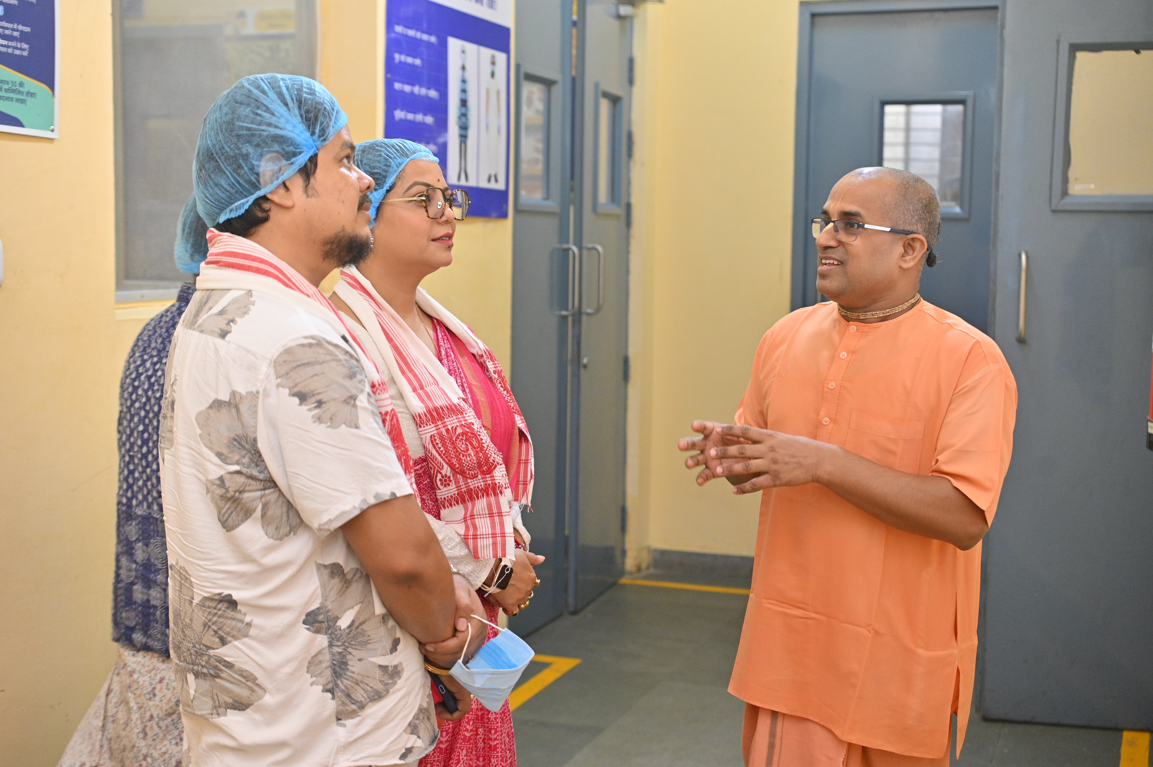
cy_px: 384
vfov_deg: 27.0
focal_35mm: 50
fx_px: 1600
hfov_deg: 39.6
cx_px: 576
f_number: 4
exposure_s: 1/200
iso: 2000
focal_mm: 50
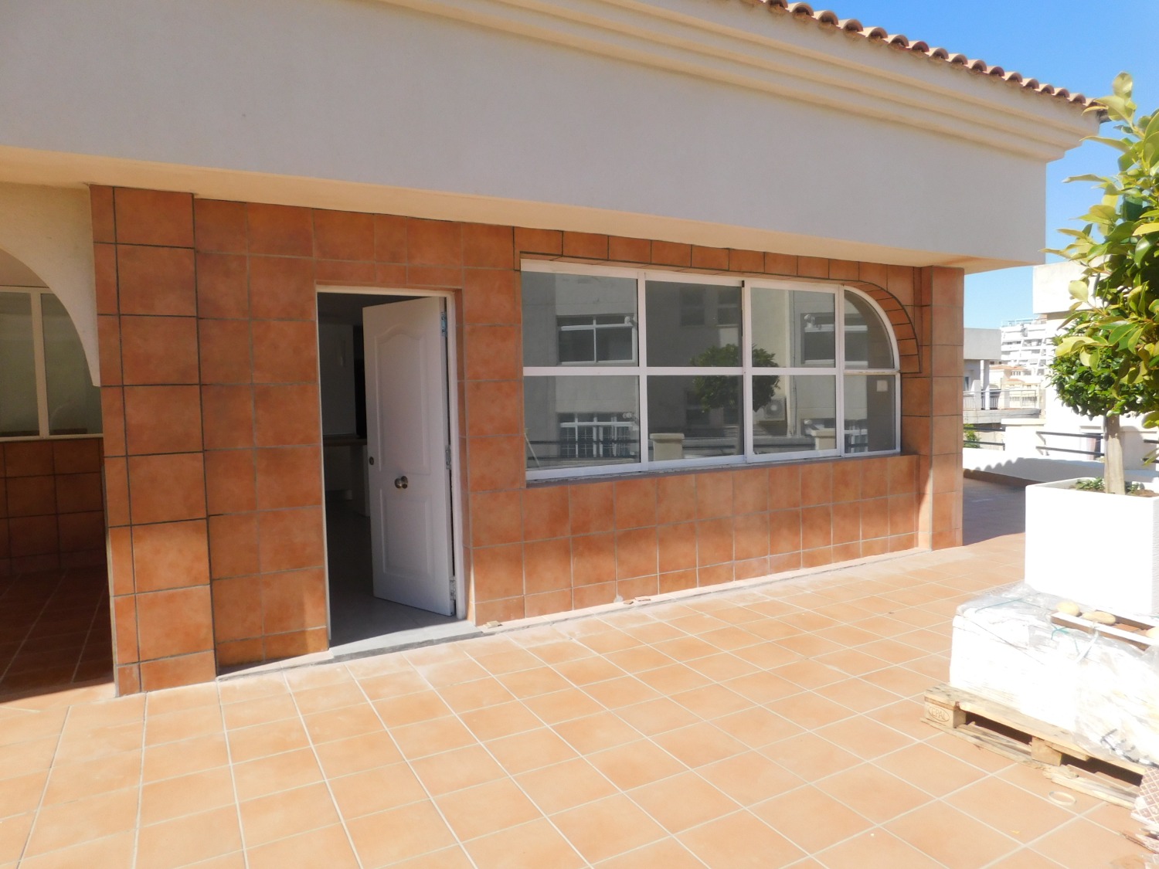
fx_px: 770
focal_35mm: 23
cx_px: 580
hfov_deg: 73.9
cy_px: 434
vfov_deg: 58.9
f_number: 3
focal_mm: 4
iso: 125
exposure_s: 1/1500
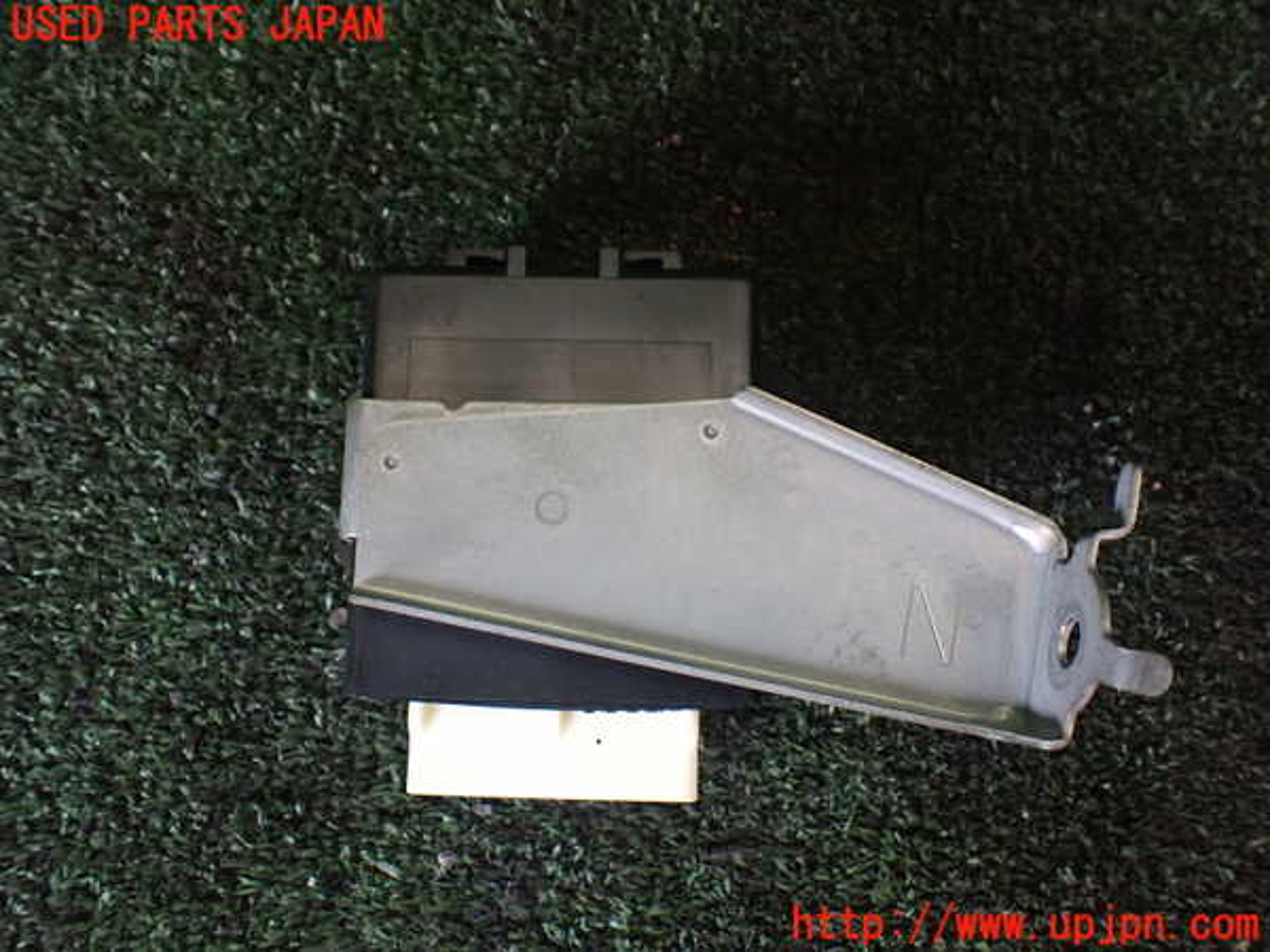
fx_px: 1101
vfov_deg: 46.8
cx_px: 635
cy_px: 476
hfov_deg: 60.0
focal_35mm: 30
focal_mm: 5.4
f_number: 2.3
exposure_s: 1/100
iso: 800
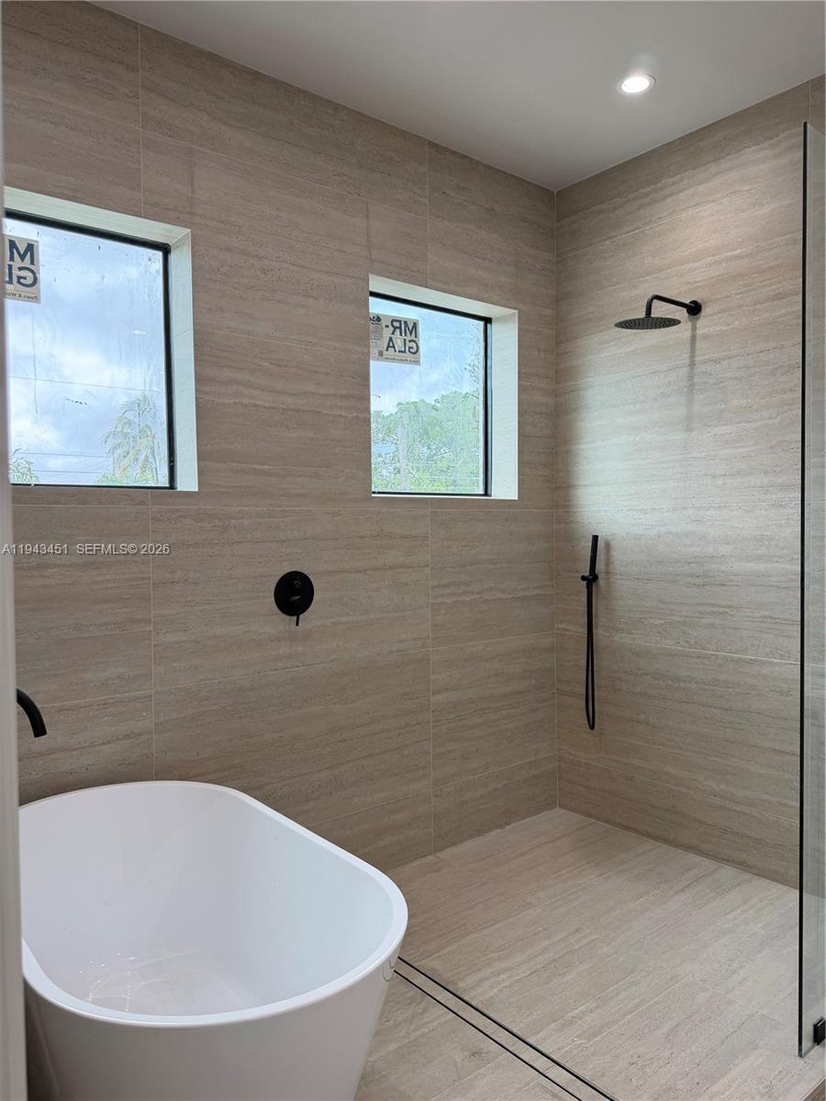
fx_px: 764
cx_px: 413
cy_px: 550
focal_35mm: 24
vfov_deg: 71.6
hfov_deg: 56.8
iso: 80
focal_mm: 6.76
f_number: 1.78
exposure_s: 1/157
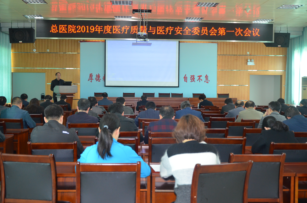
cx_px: 154
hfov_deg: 41.2
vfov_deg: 28.0
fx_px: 408
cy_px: 102
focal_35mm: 48
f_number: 4.2
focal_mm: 32
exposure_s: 1/60
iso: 1250
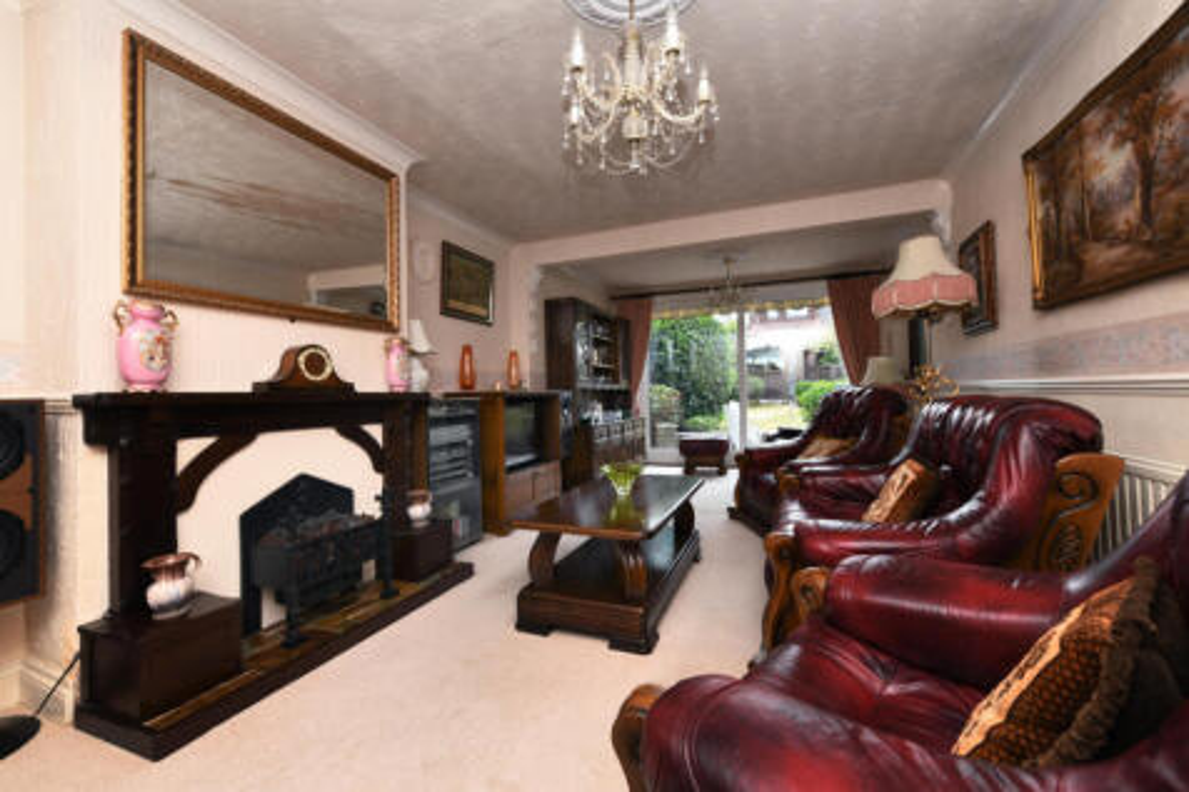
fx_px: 462
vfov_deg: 81.2
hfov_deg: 104.3
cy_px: 396
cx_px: 594
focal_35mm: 14
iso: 640
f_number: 11
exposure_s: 1/60
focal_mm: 14
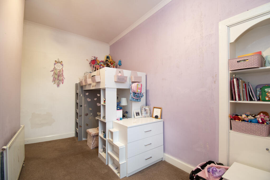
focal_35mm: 15
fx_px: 112
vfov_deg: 77.3
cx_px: 135
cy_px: 90
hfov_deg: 100.4
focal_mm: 10
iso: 320
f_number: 8
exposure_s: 1/2.5
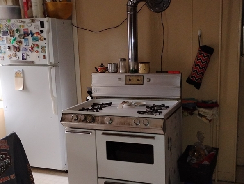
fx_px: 339
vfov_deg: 30.2
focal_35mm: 48
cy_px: 112
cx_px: 133
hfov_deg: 39.6
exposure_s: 1/30
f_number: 1.8
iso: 866
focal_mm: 4.26
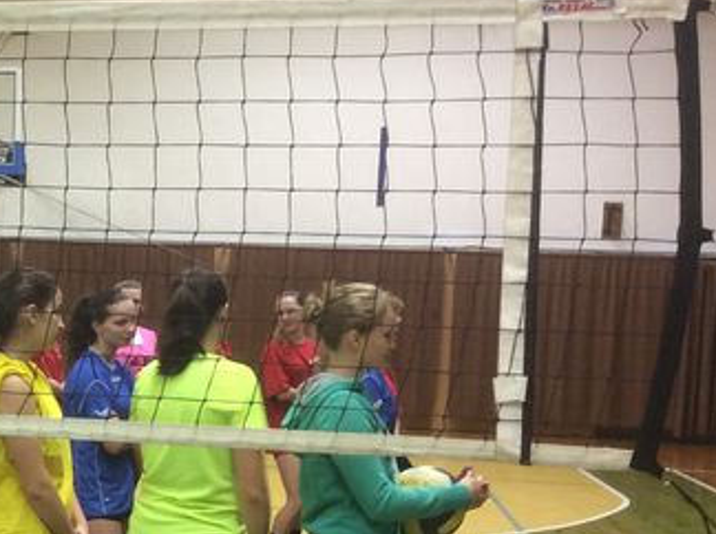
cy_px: 383
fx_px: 1632
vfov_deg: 18.5
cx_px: -51
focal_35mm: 79
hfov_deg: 23.4
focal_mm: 3.3
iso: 64
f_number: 2.4
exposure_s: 1/24
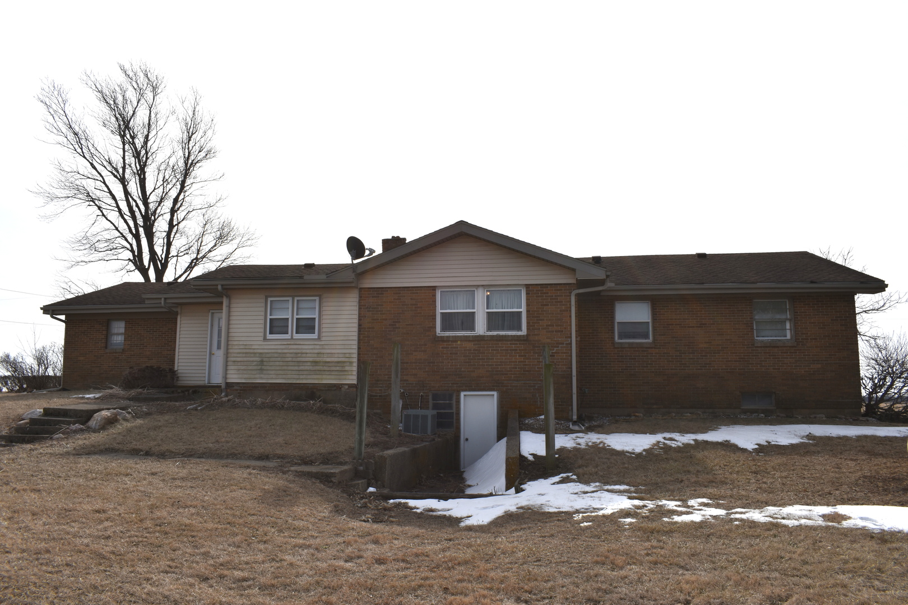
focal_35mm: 27
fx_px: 681
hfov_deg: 67.4
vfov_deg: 47.9
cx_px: 454
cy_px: 302
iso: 100
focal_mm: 18
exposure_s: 1/200
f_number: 14
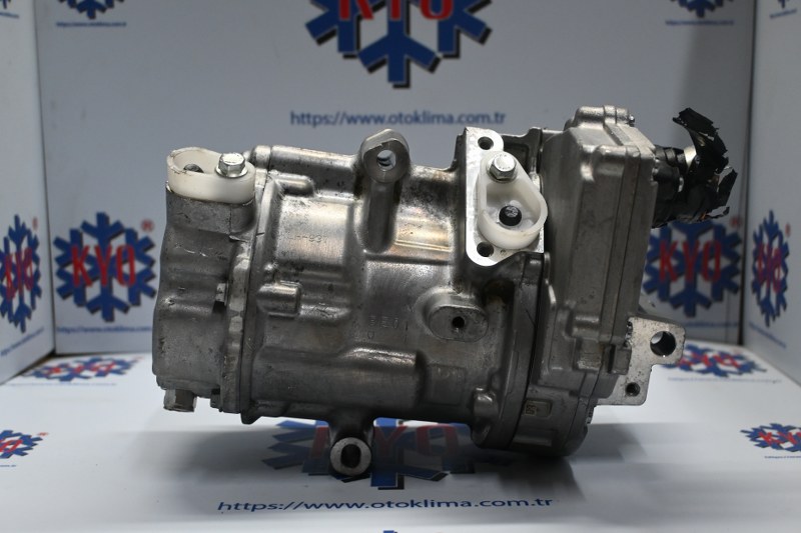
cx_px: 400
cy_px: 266
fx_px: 1001
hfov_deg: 43.6
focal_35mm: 45
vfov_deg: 29.9
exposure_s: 1/125
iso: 1100
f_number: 4.8
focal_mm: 30
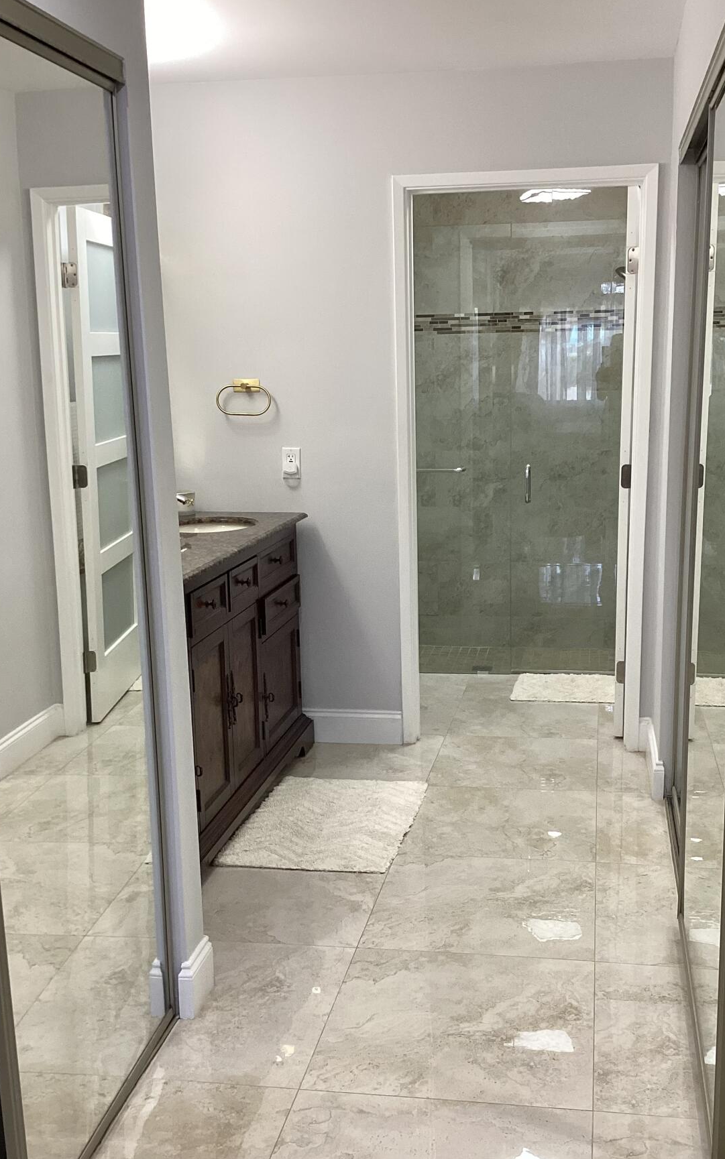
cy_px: 623
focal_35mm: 38
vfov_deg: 51.5
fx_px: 1201
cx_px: 419
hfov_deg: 33.5
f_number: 2.4
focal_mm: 3.3
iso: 100
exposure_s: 1/60
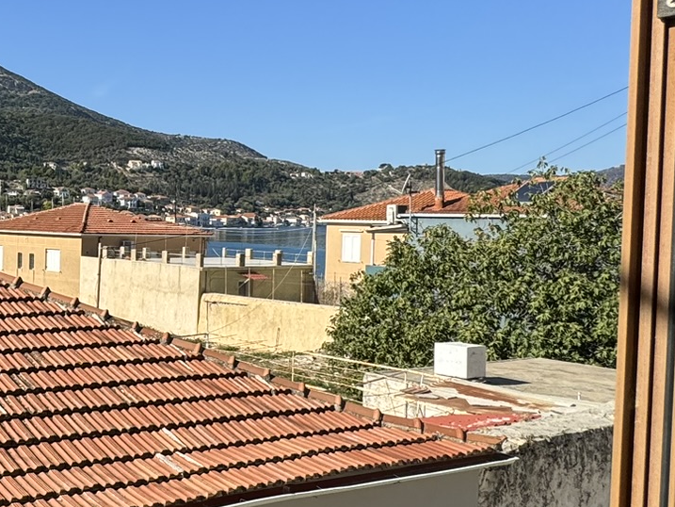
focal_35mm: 40
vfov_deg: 35.9
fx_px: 780
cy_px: 233
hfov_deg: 38.7
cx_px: -66
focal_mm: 2.22
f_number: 2.2
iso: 50
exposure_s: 1/1976
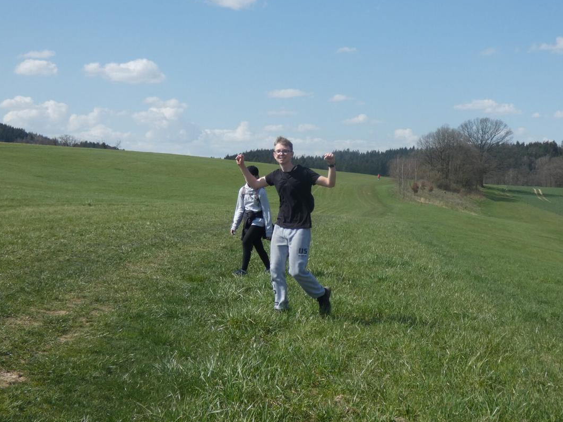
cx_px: 342
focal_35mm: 58
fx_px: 943
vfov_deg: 25.2
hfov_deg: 33.1
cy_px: 201
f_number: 3.8
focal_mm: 8.2
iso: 80
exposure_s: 1/1000
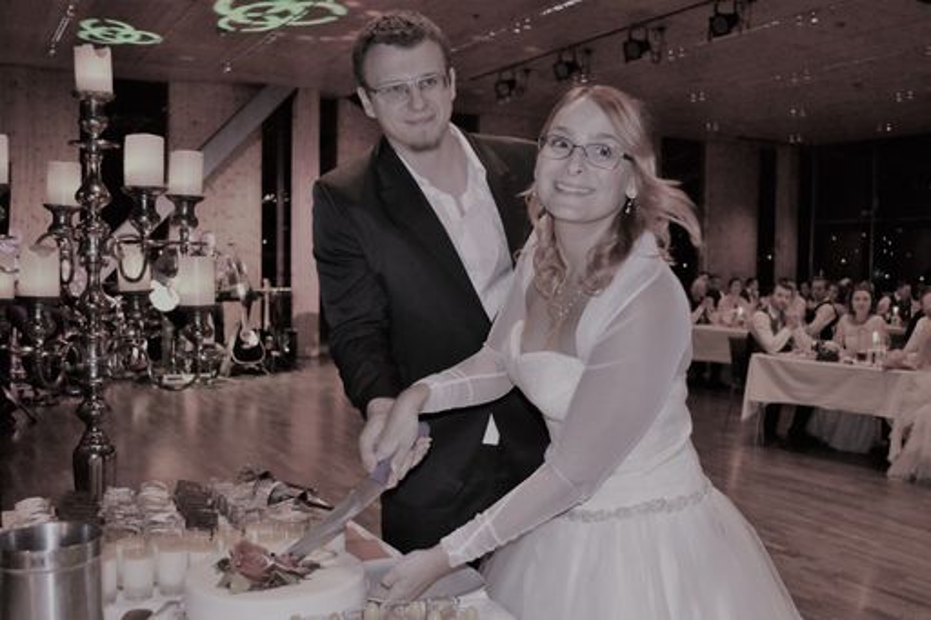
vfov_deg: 36.8
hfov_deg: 53.1
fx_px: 931
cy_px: 310
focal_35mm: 36
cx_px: 466
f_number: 4
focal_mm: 24
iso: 3200
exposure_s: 1/60
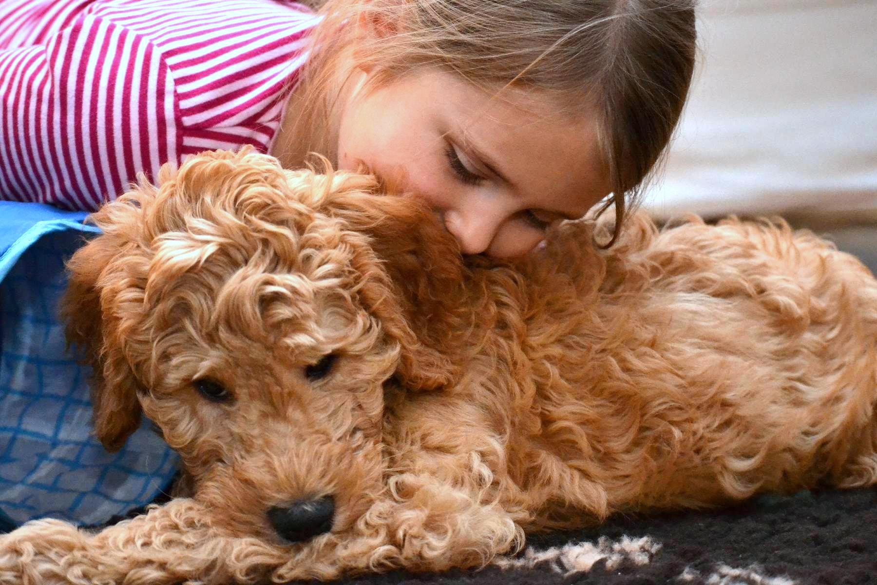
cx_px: 438
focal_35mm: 82
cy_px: 292
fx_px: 2010
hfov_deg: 24.6
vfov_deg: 16.6
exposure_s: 1/60
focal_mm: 55
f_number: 4
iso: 3200
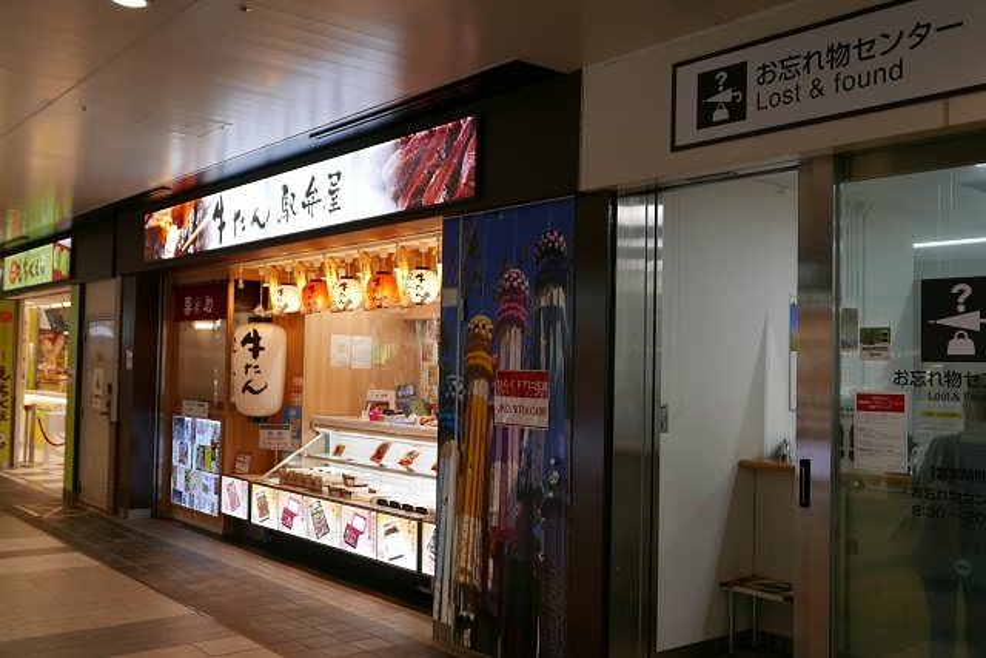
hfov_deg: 51.9
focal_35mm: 37
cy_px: 329
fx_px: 1014
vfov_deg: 36.0
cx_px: 493
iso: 400
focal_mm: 16.5
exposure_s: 1/250
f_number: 2.4
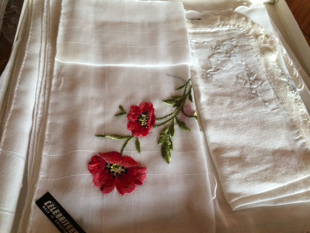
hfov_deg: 60.0
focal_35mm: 30
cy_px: 116
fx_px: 269
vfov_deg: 46.8
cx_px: 155
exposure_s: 1/30
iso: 160
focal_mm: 4.12
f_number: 2.2
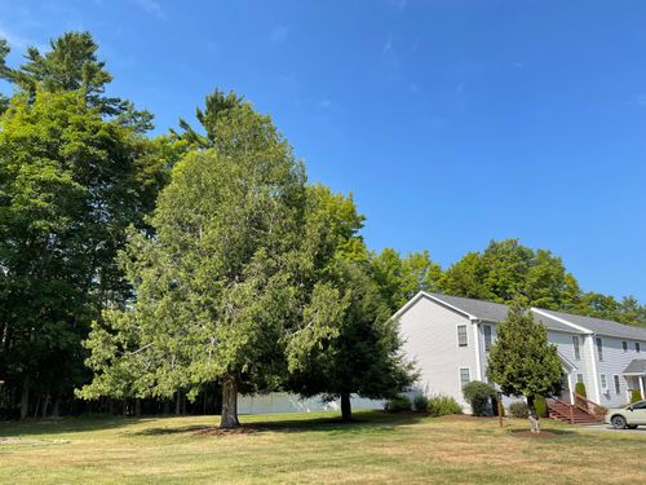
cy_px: 242
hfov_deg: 69.4
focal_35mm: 25
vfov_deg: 54.9
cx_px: 323
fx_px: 467
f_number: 1.6
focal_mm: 5.1
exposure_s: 1/2083
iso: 32
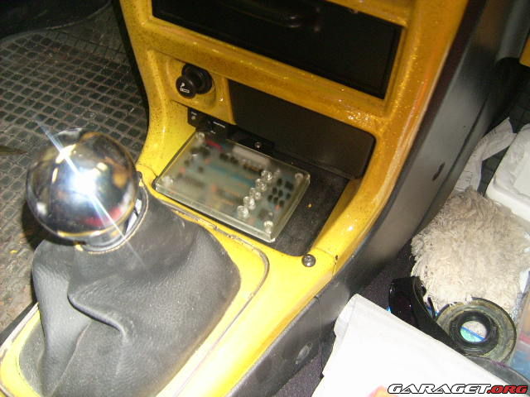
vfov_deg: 40.7
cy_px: 198
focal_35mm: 35
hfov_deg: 52.6
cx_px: 265
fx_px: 536
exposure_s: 1/60
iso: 100
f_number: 2.8
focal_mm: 5.95
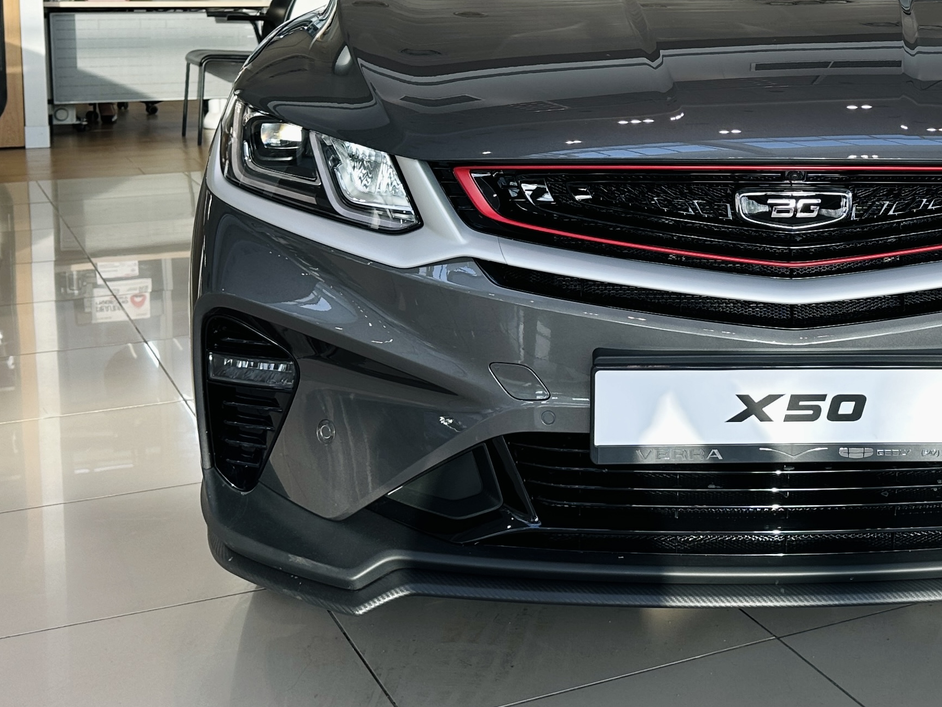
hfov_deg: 42.9
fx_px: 1143
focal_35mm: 42
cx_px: 744
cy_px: 191
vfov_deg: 33.8
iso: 64
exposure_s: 1/100
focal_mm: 6.86
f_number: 1.78
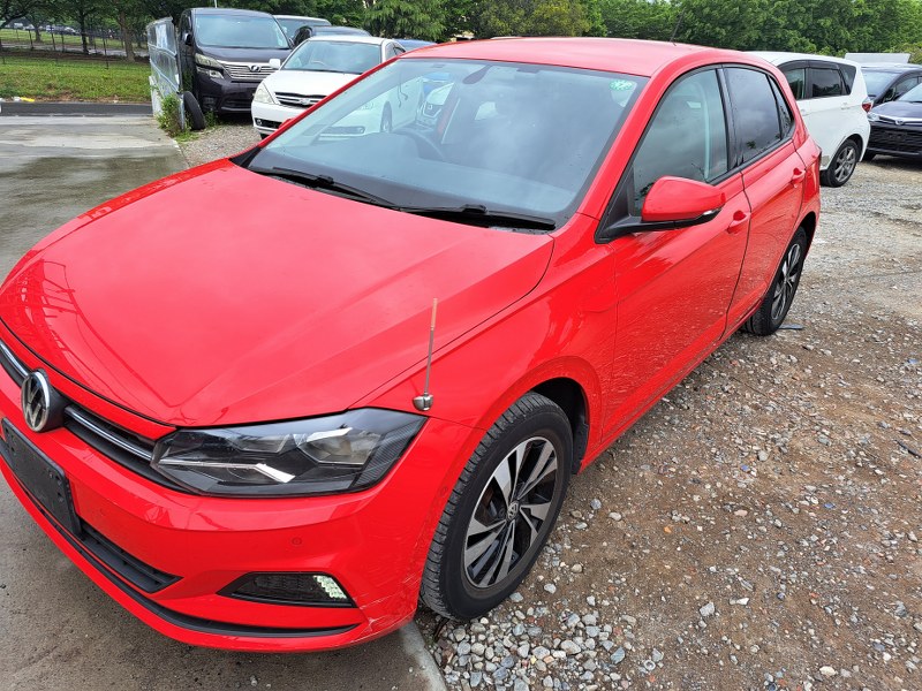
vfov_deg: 56.8
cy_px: 346
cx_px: 461
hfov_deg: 71.6
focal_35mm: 24
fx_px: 639
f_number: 1.8
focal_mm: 5.23
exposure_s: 1/496
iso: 50
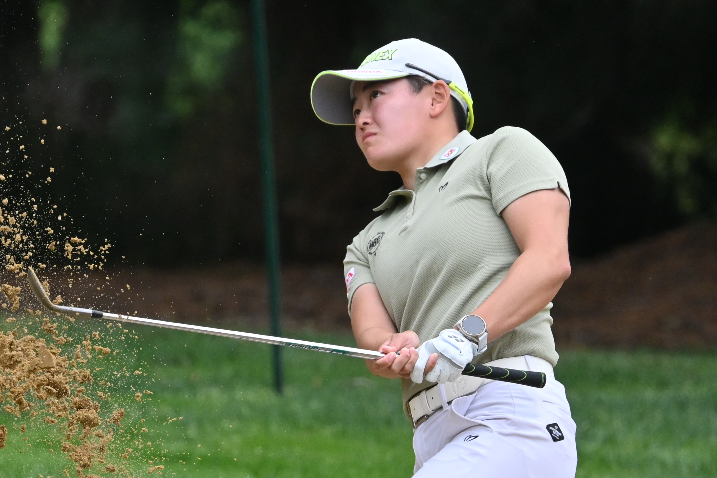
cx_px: 295
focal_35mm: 1192
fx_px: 23736
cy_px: 293
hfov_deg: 1.7
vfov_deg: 1.2
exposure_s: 1/3200
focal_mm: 400
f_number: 5.6
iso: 1600
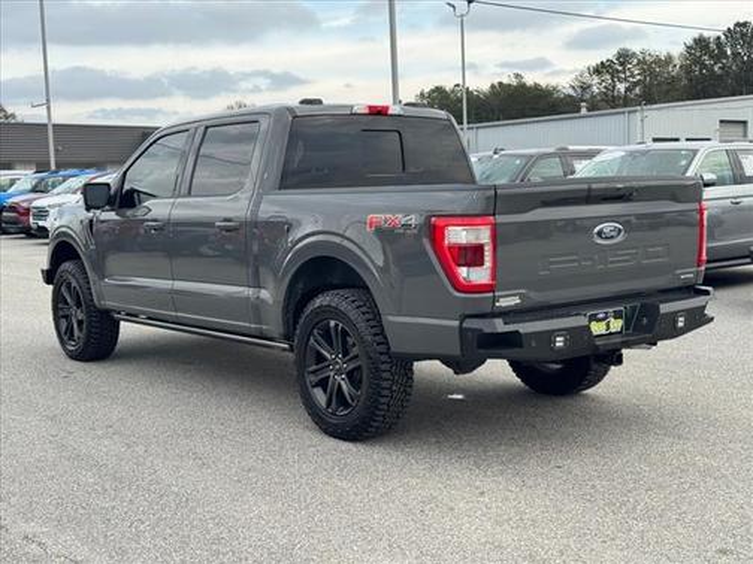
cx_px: 376
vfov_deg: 30.3
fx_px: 1044
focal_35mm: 48
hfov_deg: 39.7
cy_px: 282
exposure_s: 1/558
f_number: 1.78
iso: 64
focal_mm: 6.76
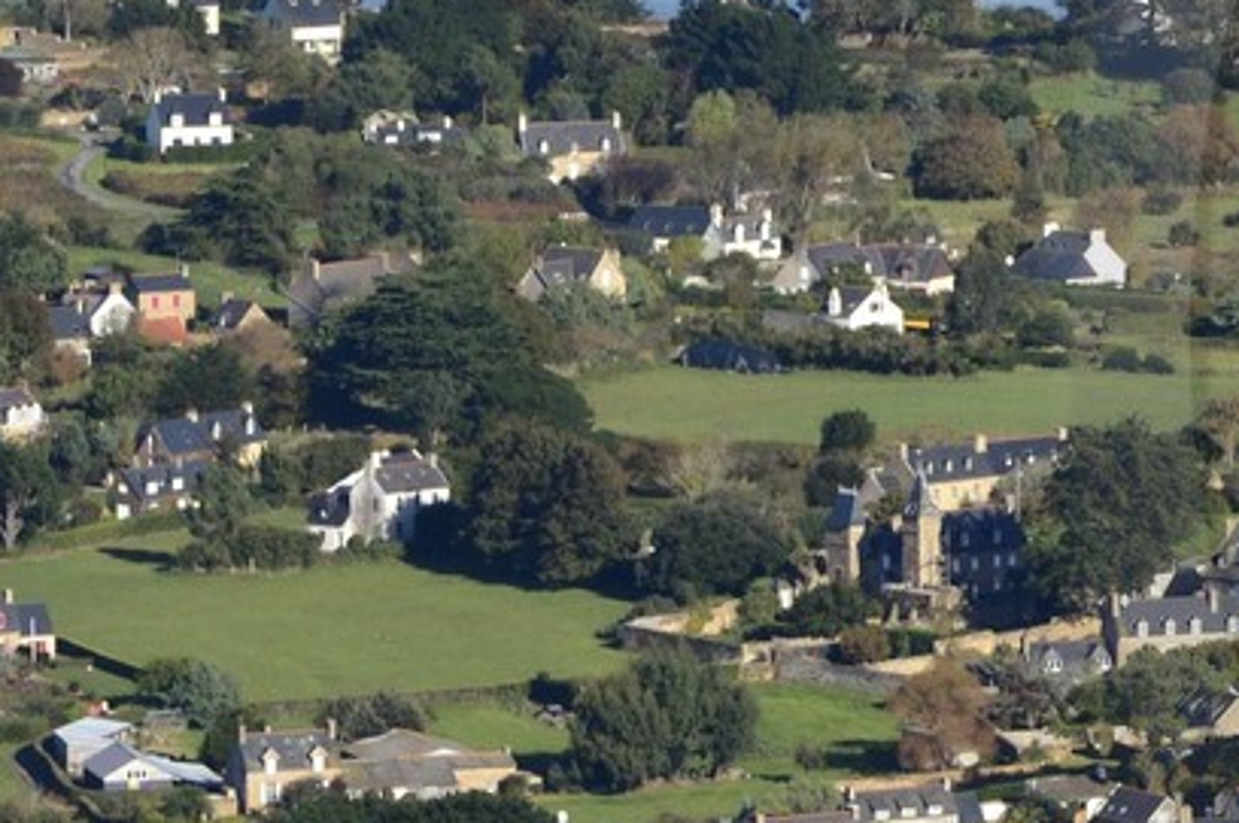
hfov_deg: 3.4
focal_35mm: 608
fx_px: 20900
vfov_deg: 2.3
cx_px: 2305
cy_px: 334
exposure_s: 1/1000
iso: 800
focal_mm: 155
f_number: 13
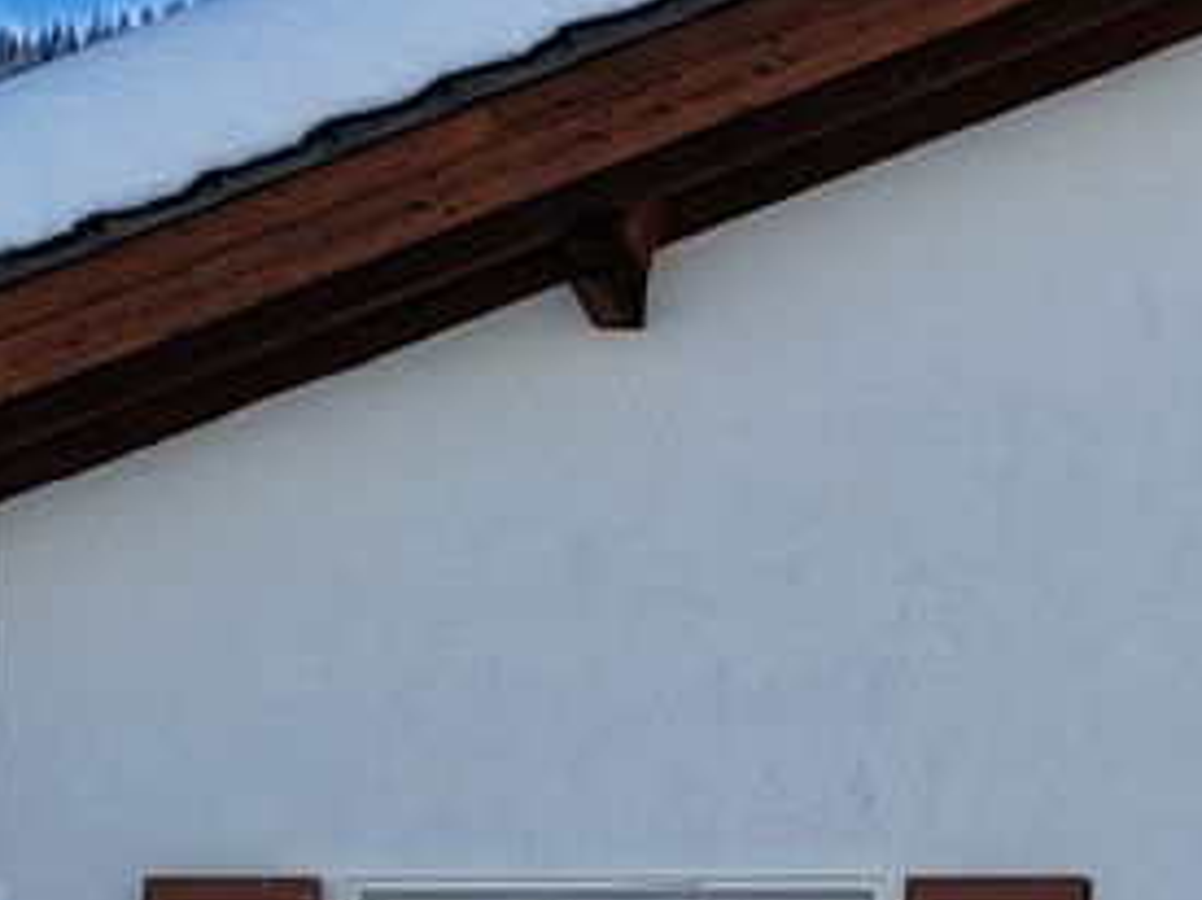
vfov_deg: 8.1
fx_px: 6213
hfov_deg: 11.0
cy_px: 1389
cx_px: 682
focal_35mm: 179
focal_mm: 5.23
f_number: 1.8
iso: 50
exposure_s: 1/1502
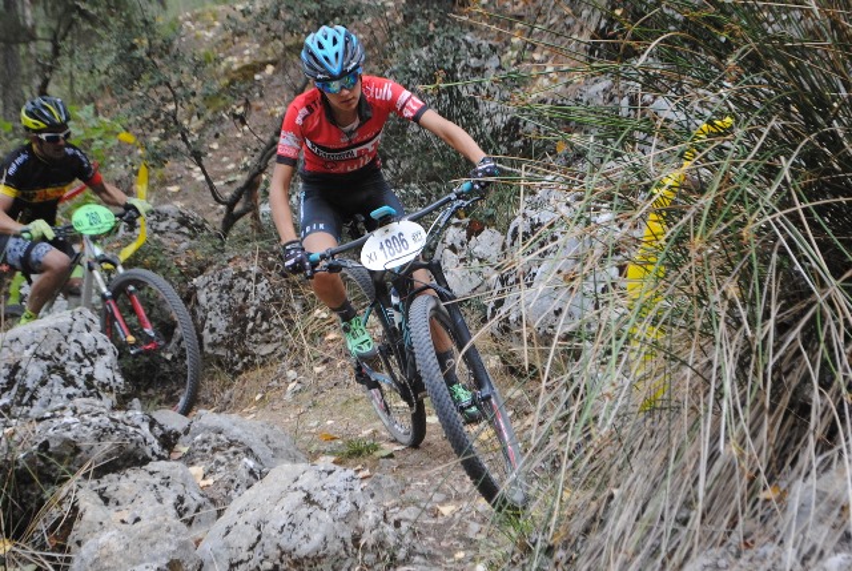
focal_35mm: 82
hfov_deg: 24.6
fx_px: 1956
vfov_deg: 16.6
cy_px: 286
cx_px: 426
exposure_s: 1/320
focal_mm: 55
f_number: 5.6
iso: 800
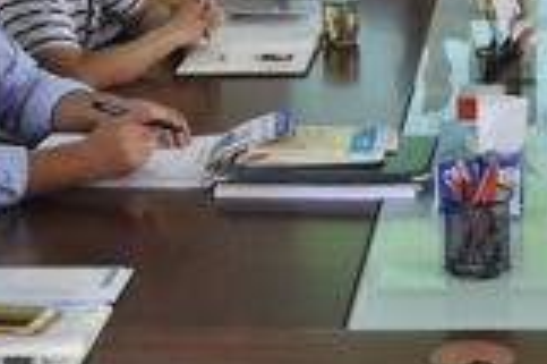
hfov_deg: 21.6
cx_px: 506
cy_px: -114
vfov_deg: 14.2
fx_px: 1396
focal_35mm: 92
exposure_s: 1/30
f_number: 5.6
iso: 320
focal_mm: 18
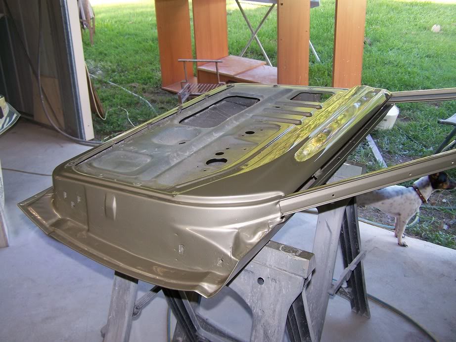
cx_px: 228
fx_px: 501
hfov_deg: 49.0
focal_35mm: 38
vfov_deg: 37.7
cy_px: 171
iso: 80
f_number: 2.8
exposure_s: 1/60
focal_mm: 6.3
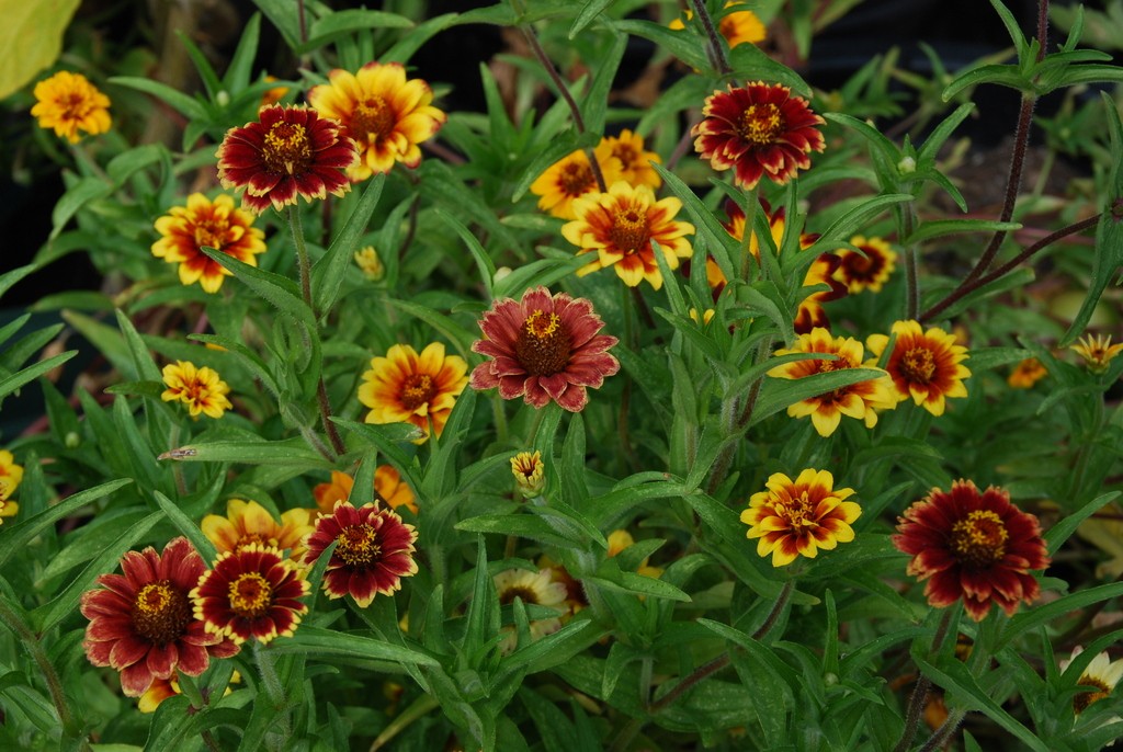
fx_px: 2812
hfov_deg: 22.6
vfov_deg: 15.2
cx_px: 562
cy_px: 376
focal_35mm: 90
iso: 200
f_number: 10
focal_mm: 60
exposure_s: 1/250
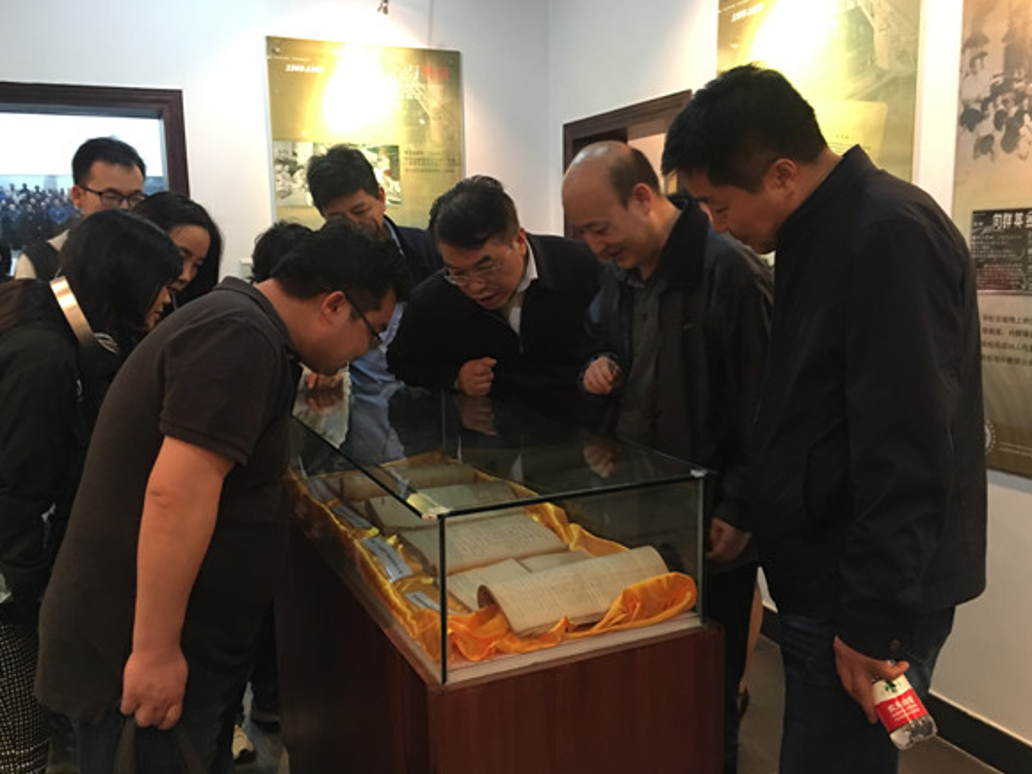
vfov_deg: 46.8
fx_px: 894
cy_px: 384
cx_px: 511
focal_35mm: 30
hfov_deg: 60.0
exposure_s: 1/8
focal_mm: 4.15
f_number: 2.2
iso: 125
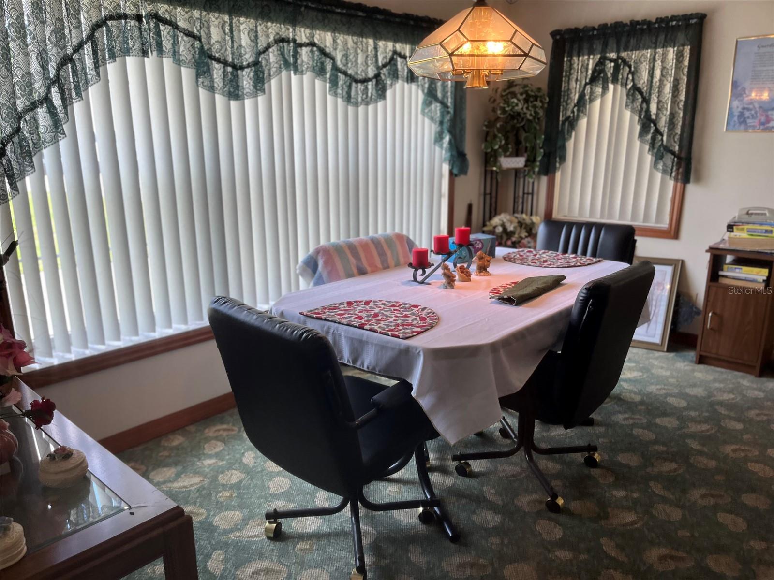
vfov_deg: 53.1
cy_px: 290
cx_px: 387
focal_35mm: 26
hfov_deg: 67.3
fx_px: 581
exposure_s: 1/120
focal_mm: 5.1
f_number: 1.6
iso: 40
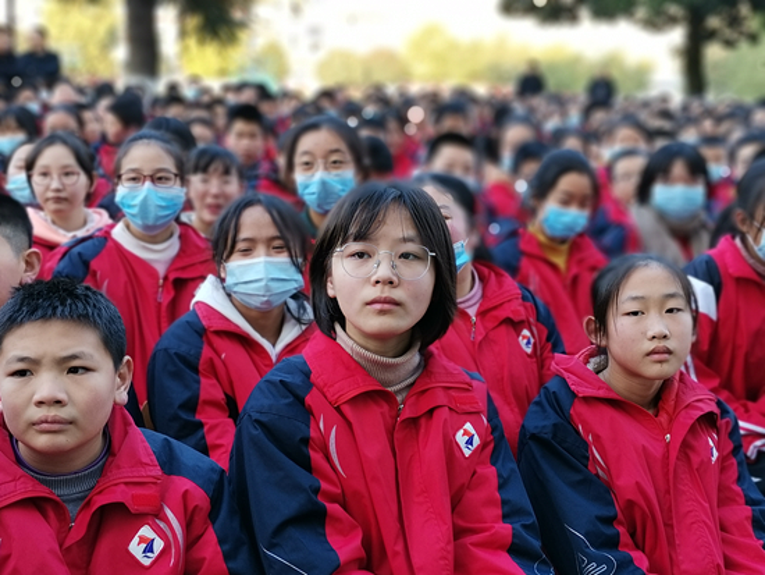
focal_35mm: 52
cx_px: 382
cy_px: 288
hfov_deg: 36.8
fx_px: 1150
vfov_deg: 28.1
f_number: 0.95
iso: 50
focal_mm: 4.75
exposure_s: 1/100
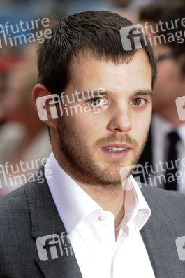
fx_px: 1921
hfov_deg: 5.5
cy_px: 139
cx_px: 92
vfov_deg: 8.3
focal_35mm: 250
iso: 640
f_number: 5
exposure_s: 1/200
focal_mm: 165
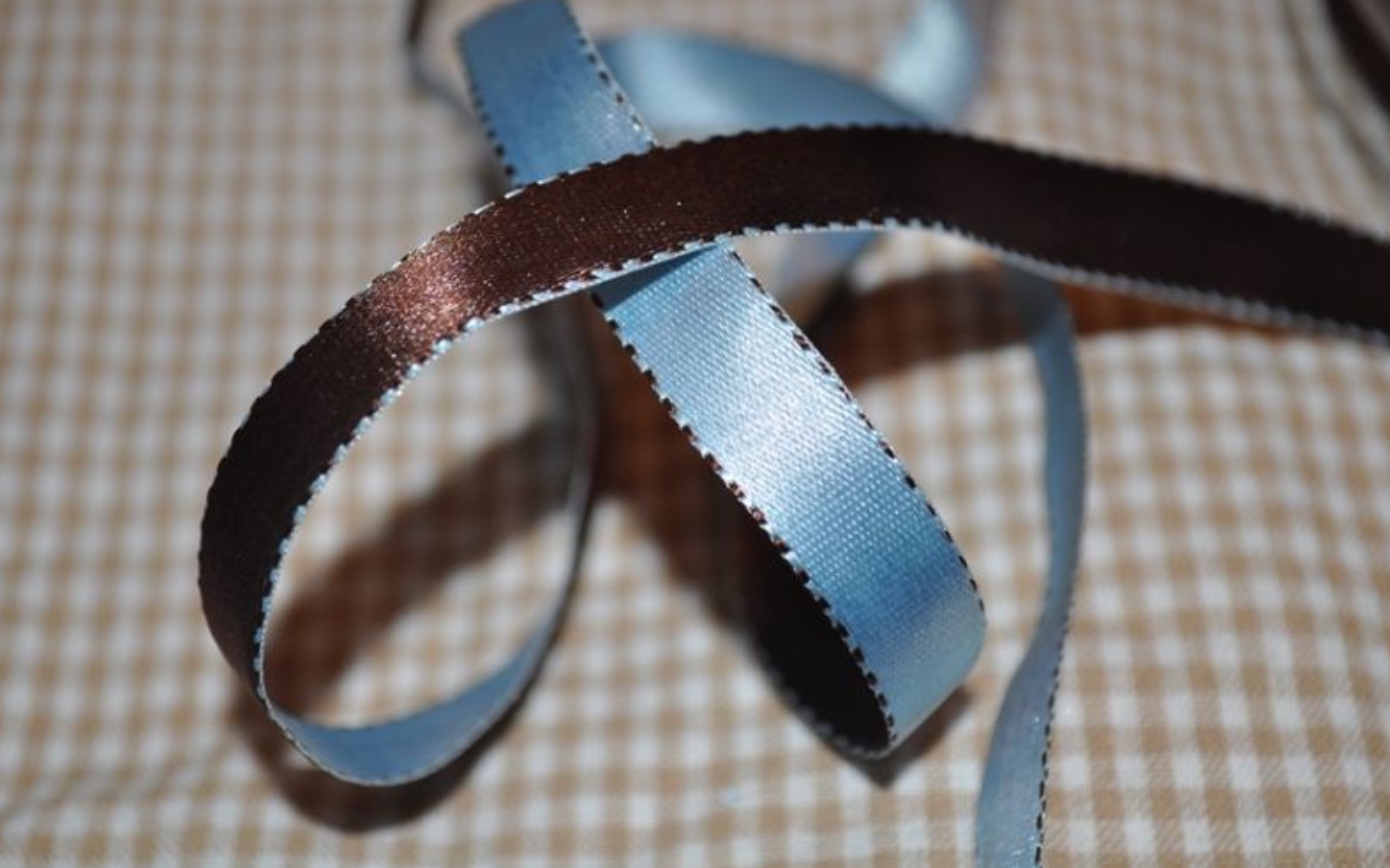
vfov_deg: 20.9
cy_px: 401
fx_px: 2348
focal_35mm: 62
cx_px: 700
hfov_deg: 33.0
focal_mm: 40
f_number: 5.3
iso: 200
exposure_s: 1/60
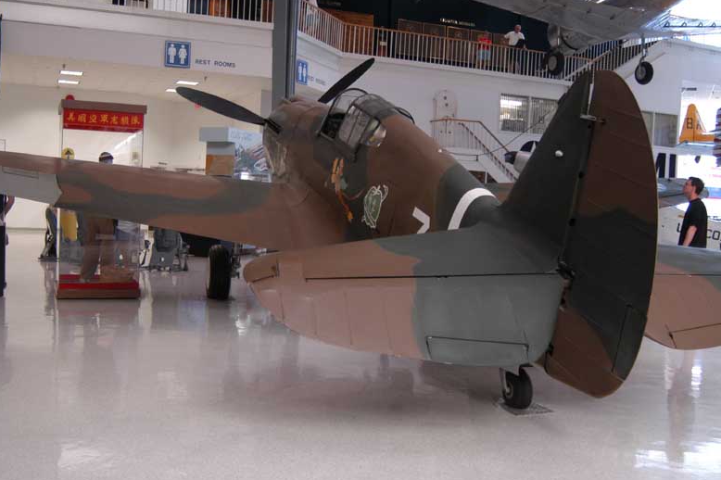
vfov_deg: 35.9
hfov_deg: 51.9
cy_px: 243
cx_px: 365
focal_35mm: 37
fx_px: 741
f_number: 3.5
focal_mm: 24
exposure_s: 1/20
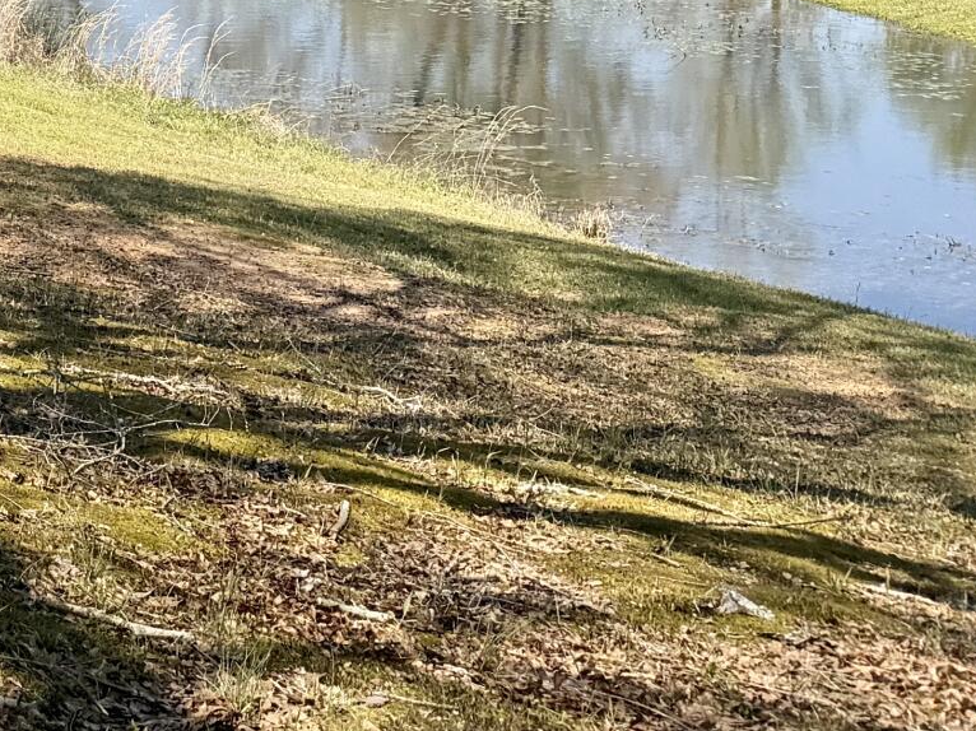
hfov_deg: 17.6
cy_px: -136
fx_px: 2650
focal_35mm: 94
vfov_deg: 15.2
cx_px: -683
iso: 80
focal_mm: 6.76
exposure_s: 1/3425
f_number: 1.78
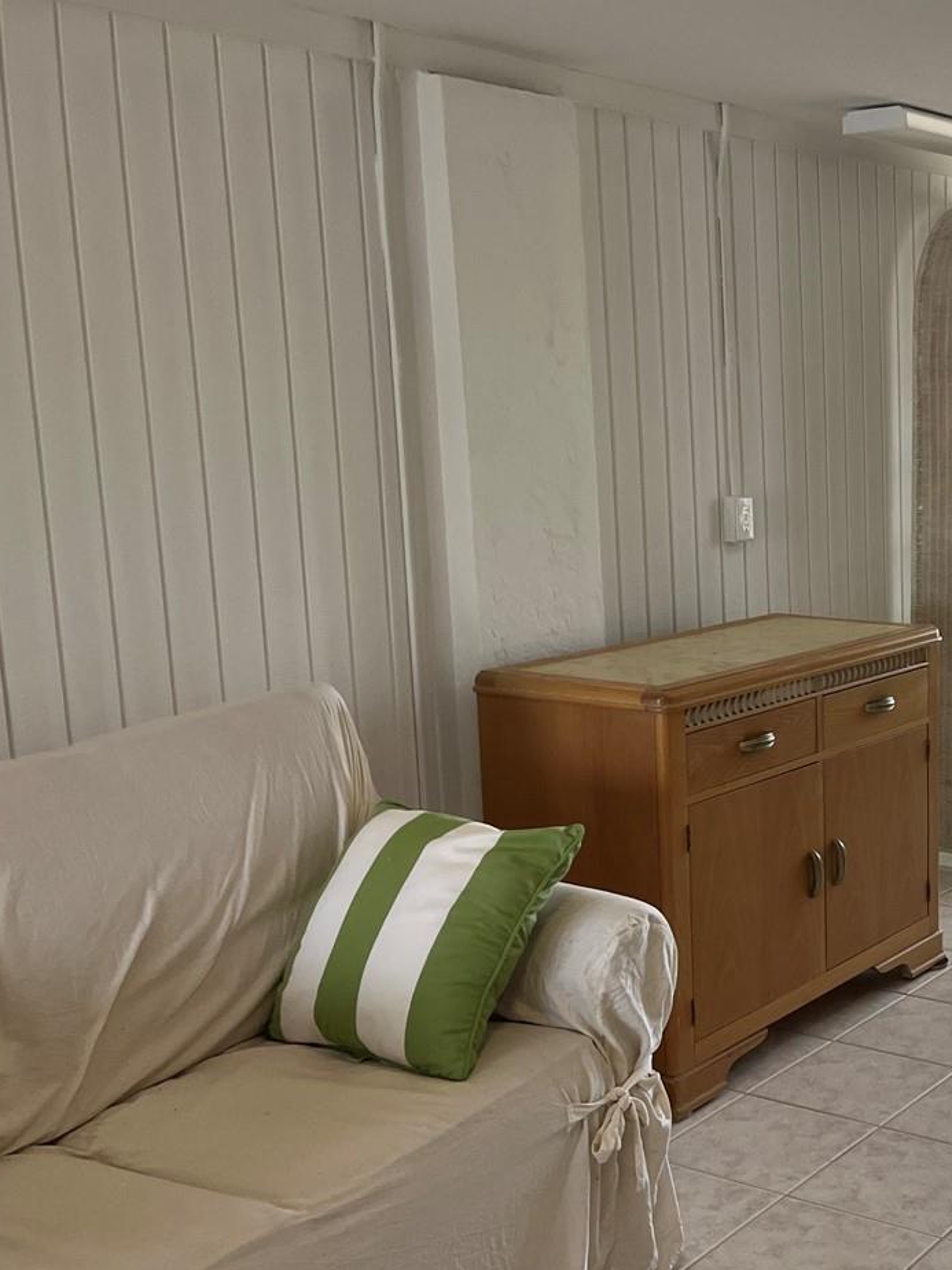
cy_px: 693
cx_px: 933
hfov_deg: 30.1
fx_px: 1650
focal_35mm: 45
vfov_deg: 42.0
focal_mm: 5.1
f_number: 1.6
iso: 100
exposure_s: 1/120
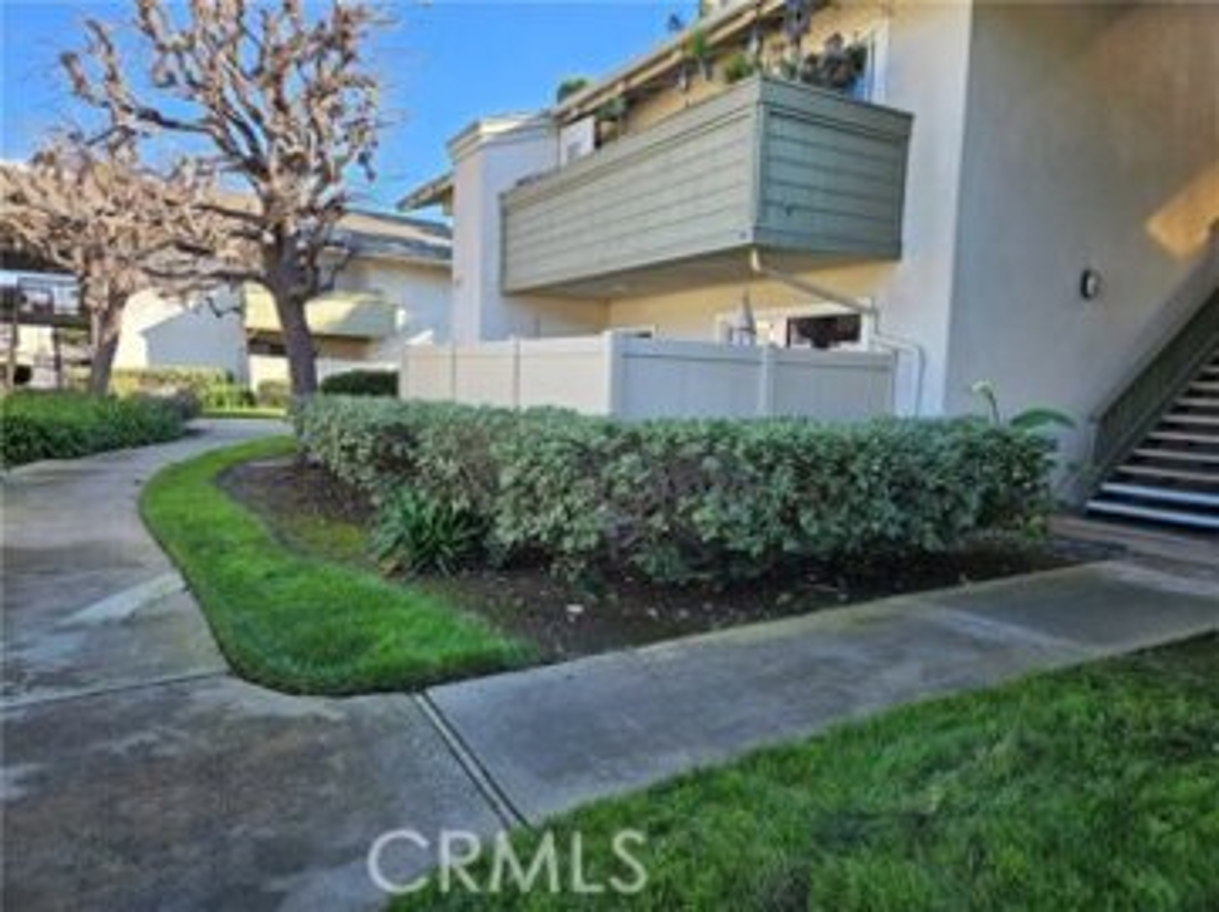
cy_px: 456
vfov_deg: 58.8
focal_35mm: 23
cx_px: 610
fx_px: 809
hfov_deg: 74.0
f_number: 1.8
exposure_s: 1/311
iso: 25
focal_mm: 5.4
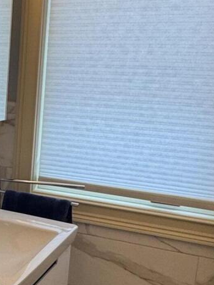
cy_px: 168
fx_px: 495
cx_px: -39
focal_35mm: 60
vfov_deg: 32.1
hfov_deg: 22.6
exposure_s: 1/120
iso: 80
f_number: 2.2
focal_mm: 2.22
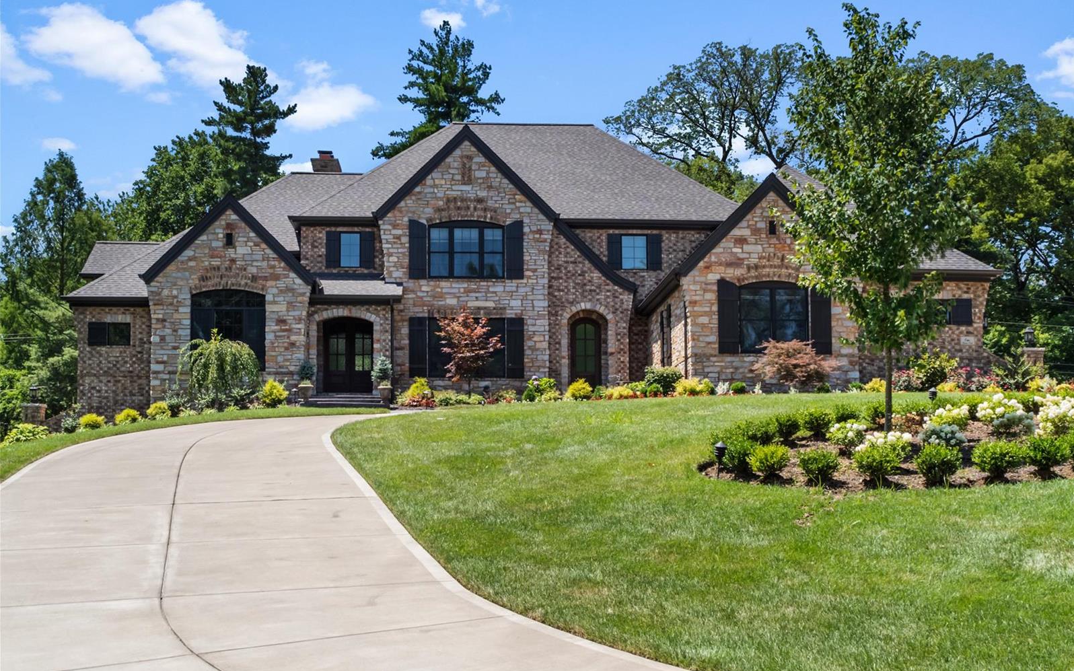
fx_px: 1375
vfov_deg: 27.4
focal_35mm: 47
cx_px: 538
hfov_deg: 42.7
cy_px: 337
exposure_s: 1/250
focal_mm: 23
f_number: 10
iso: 400
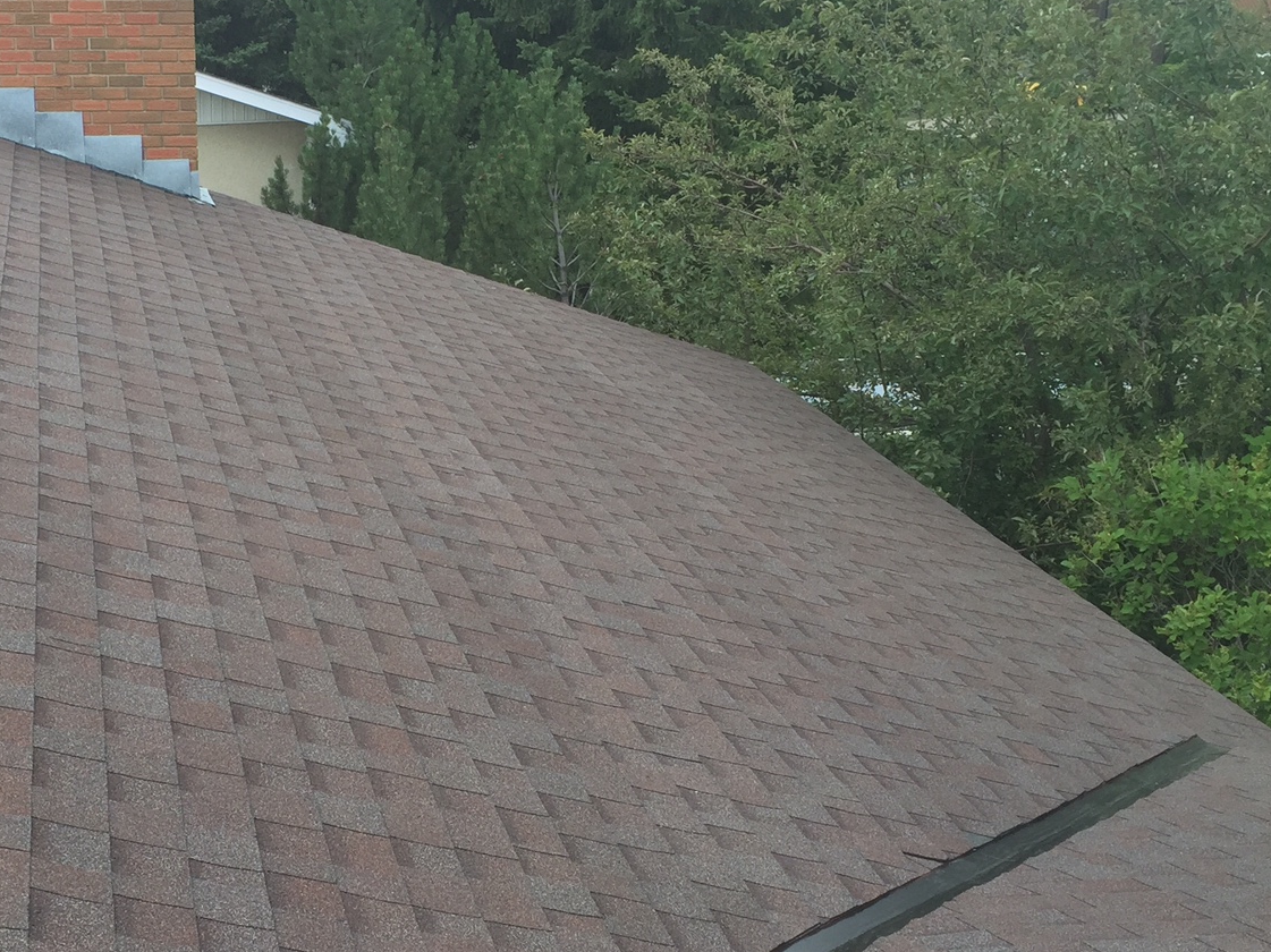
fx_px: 1945
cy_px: 510
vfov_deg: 27.5
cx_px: 349
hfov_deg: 35.5
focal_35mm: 53
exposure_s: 1/182
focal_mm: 4.15
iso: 32
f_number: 2.2
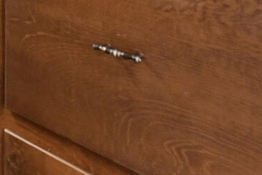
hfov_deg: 23.1
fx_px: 590
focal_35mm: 81
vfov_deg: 15.0
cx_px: -49
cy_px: -123
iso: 160
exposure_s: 1/30
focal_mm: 10
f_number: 5.6
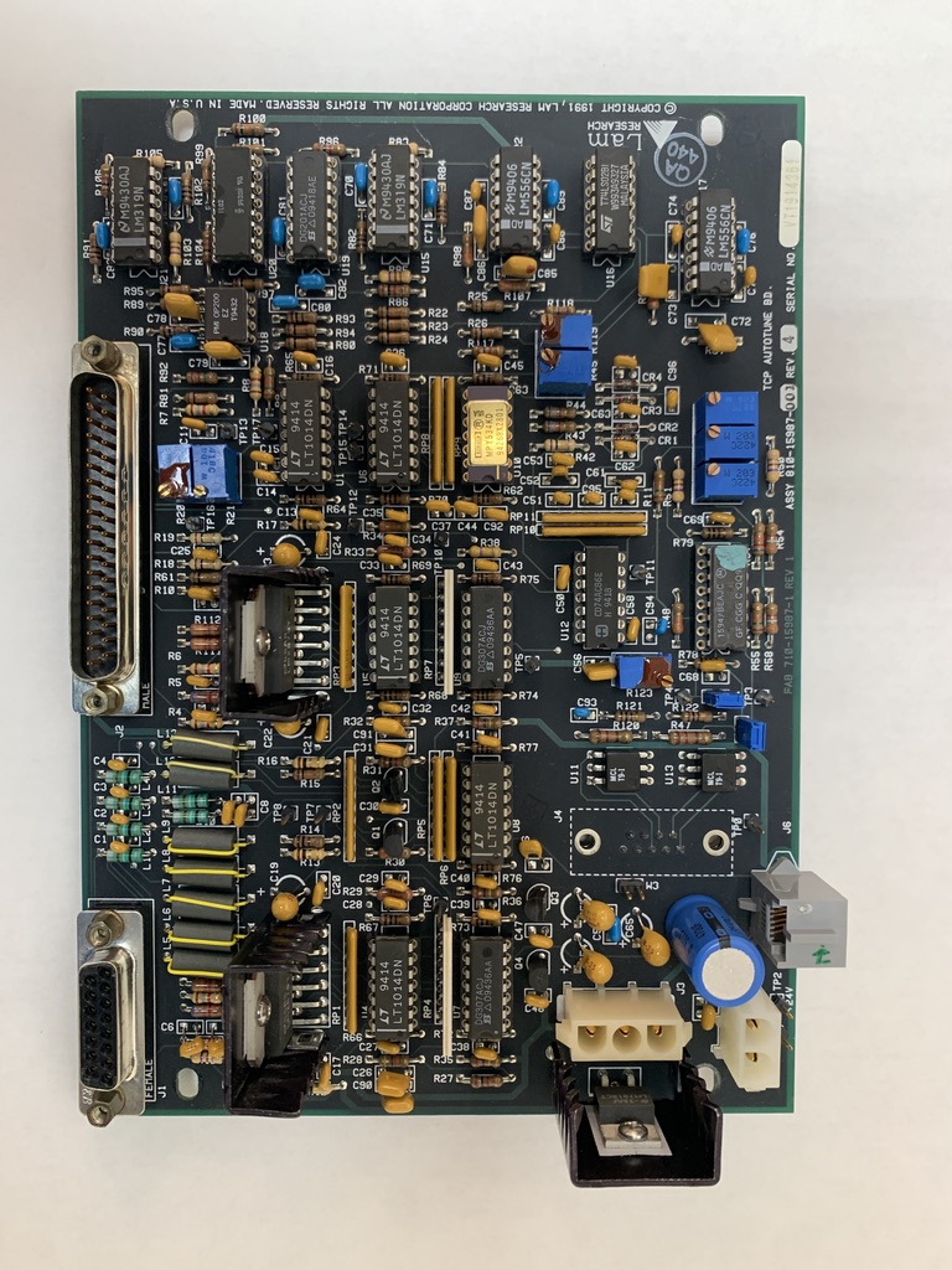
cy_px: 635
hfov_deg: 53.1
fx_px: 953
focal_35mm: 26
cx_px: 476
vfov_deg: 67.3
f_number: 1.8
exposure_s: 1/60
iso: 125
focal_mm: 4.25
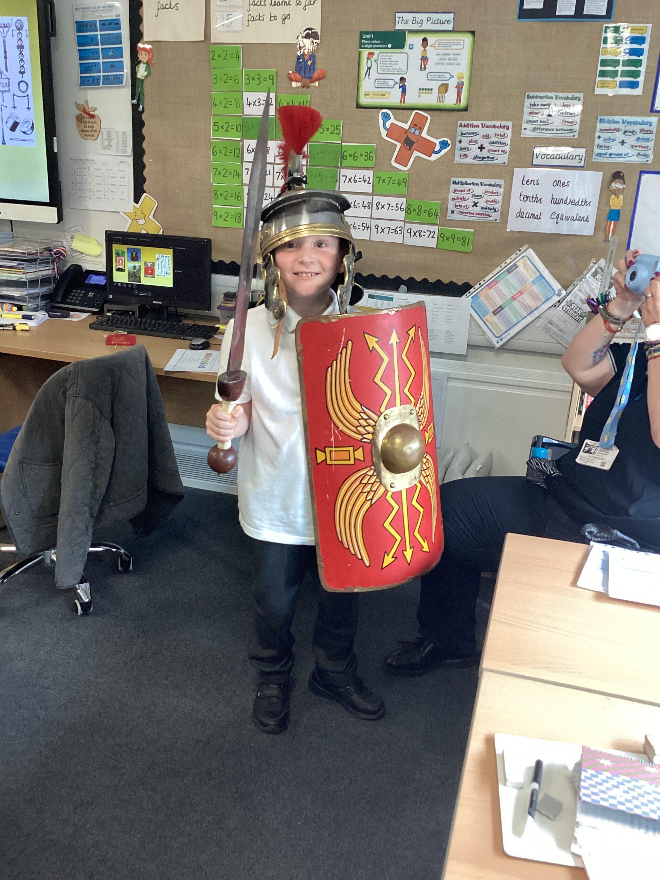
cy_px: 440
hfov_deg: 45.4
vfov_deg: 58.4
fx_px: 788
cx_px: 330
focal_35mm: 31
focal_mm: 3.3
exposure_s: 1/60
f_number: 2.4
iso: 200
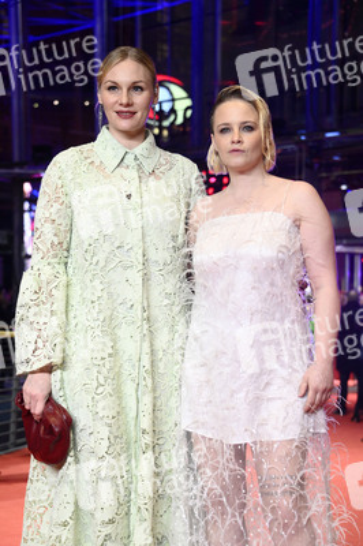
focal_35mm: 85
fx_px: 1288
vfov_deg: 23.9
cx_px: 182
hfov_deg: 16.0
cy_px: 273
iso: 5000
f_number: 5.6
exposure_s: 1/200
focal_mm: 85
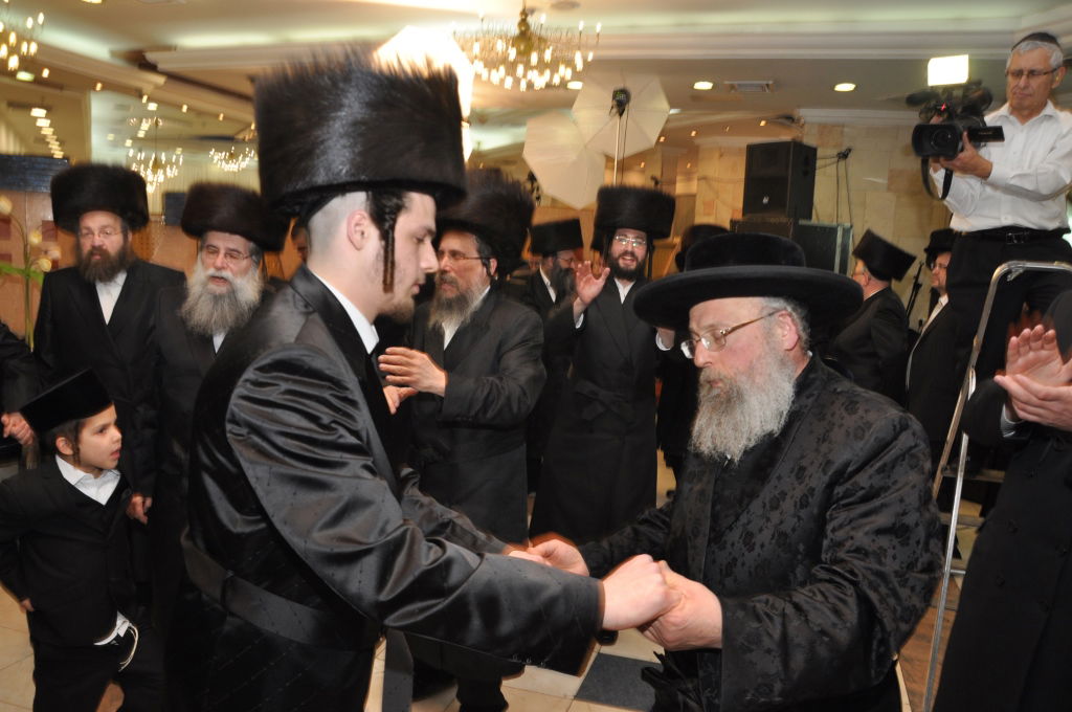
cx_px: 536
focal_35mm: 27
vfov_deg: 47.8
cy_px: 356
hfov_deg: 67.4
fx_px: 803
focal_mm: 18
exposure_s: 1/60
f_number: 5.6
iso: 500
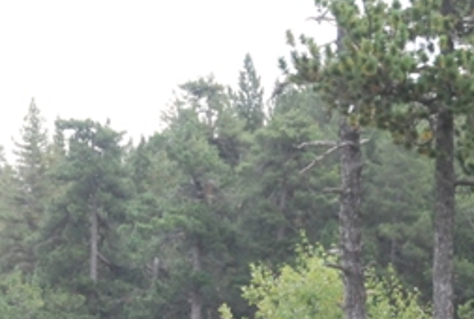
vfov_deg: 4.6
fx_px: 3999
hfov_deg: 6.8
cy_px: 281
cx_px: 51
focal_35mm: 303
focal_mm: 80
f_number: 8
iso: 1600
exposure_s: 1/1000
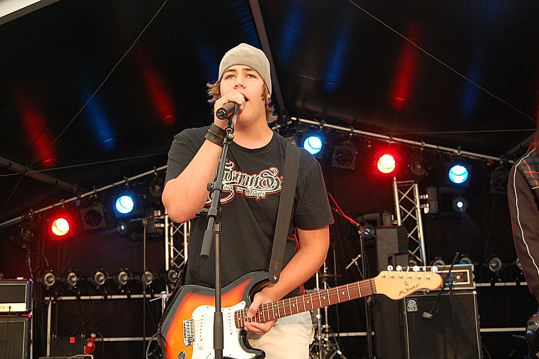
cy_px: 180
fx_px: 583
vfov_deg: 34.2
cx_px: 270
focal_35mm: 39
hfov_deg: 49.6
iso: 800
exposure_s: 1/100
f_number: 5
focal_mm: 26
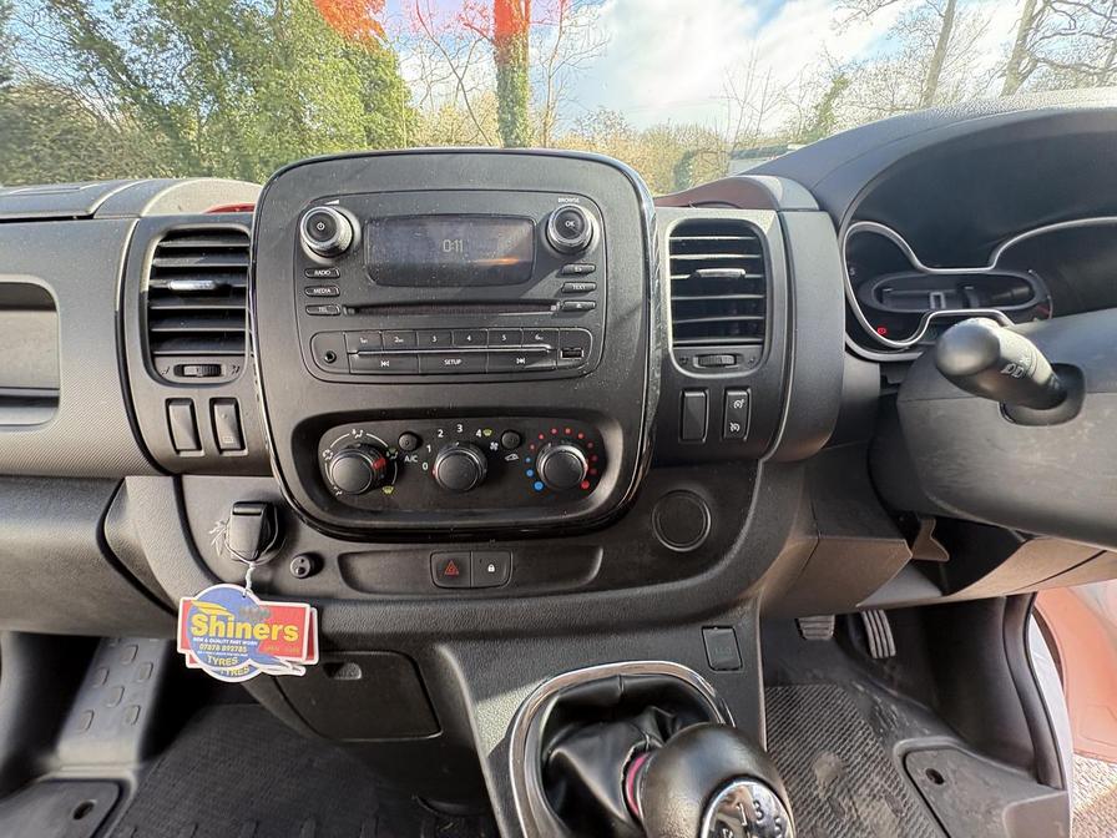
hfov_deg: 102.1
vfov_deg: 85.7
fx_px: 452
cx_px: 558
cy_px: 419
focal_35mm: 14
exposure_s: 1/99
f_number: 2.2
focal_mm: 2.22
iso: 125
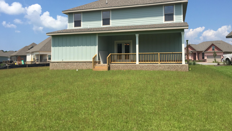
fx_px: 197
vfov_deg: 36.5
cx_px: 115
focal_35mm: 32
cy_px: 50
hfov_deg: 61.0
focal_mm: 4.15
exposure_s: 1/2475
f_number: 2.2
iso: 32
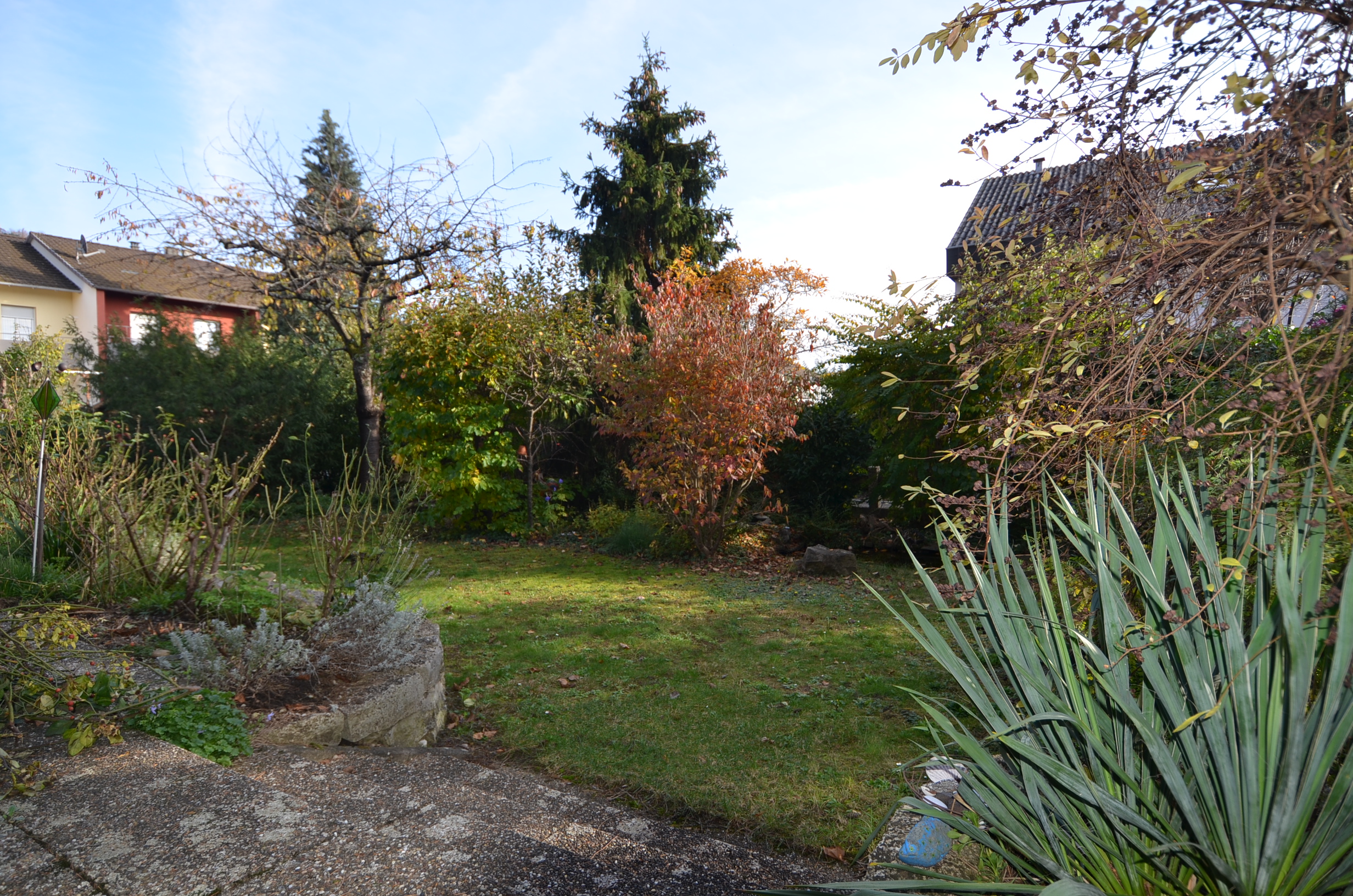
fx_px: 675
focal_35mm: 18
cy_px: 448
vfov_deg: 67.1
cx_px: 676
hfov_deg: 90.1
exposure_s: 1/250
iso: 110
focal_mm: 12
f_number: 4
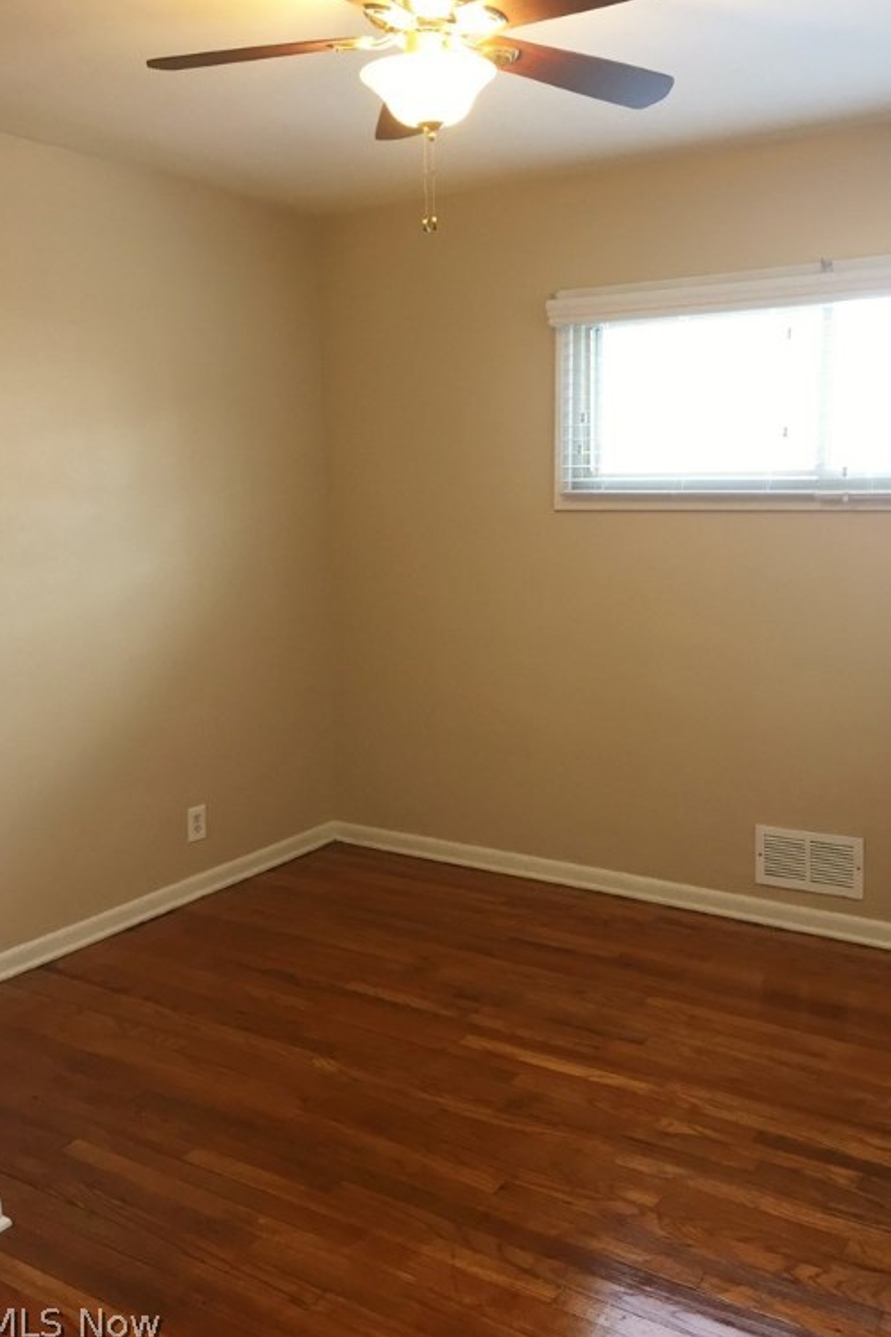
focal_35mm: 31
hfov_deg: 42.3
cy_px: 666
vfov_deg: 60.3
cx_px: 490
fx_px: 1151
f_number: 2.2
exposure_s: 1/30
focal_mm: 4.15
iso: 80
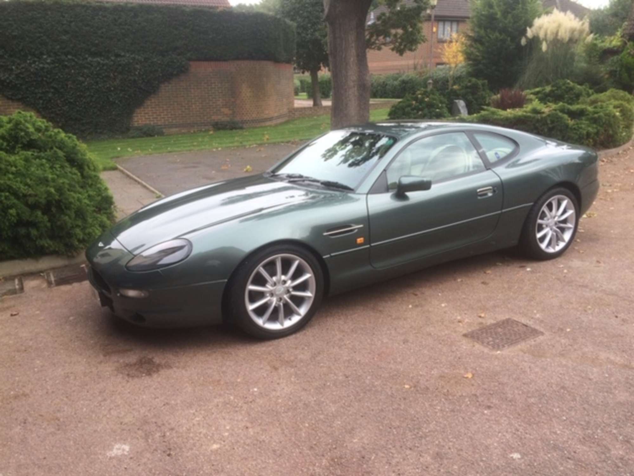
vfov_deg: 48.2
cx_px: 317
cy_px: 238
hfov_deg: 61.7
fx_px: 531
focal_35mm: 29
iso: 32
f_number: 2.2
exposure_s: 1/363
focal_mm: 4.15
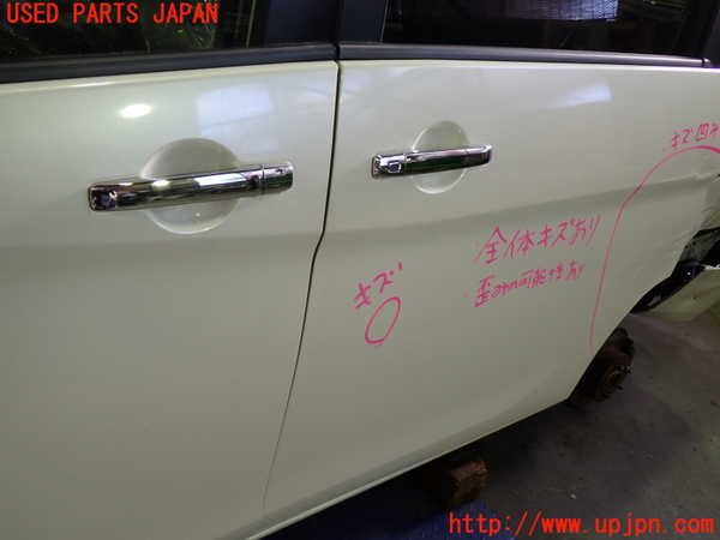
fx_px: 624
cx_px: 360
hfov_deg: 60.0
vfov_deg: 46.8
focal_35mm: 30
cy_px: 270
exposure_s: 1/60
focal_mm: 5.4
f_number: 2.3
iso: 200
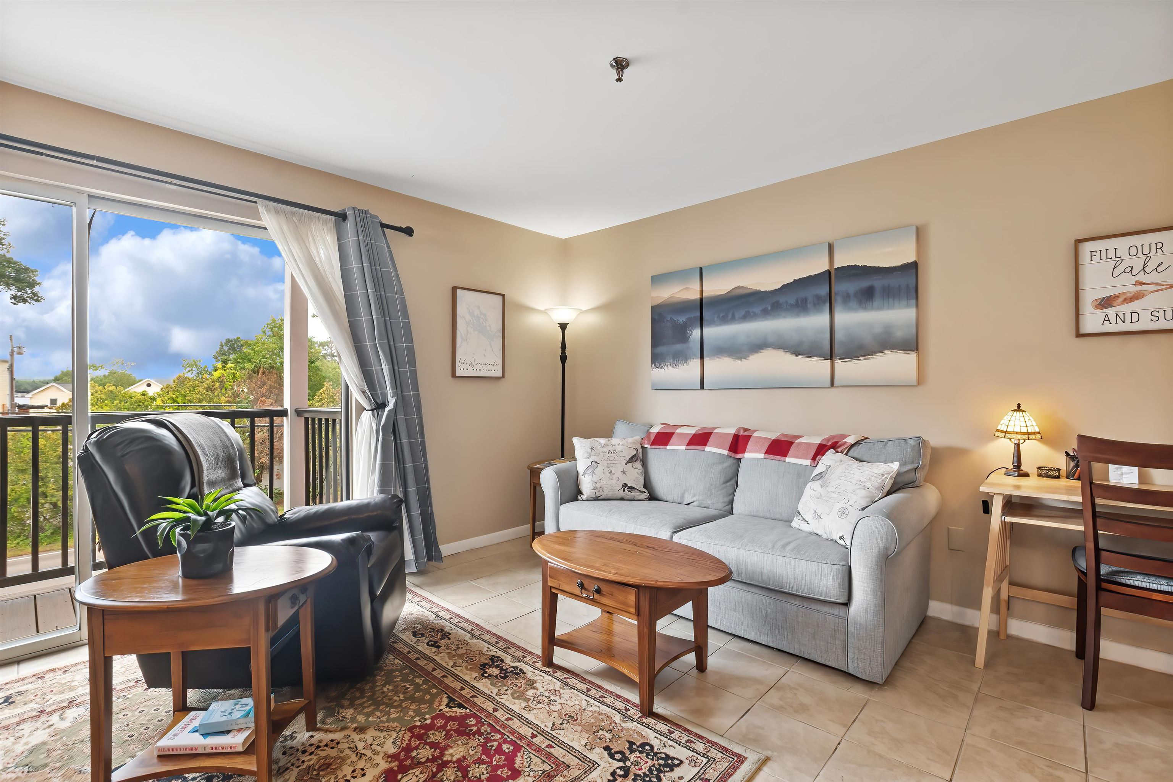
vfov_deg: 77.3
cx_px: 586
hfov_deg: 100.4
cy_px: 391
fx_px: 489
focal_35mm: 15
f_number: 9
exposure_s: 1/6
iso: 500
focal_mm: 10
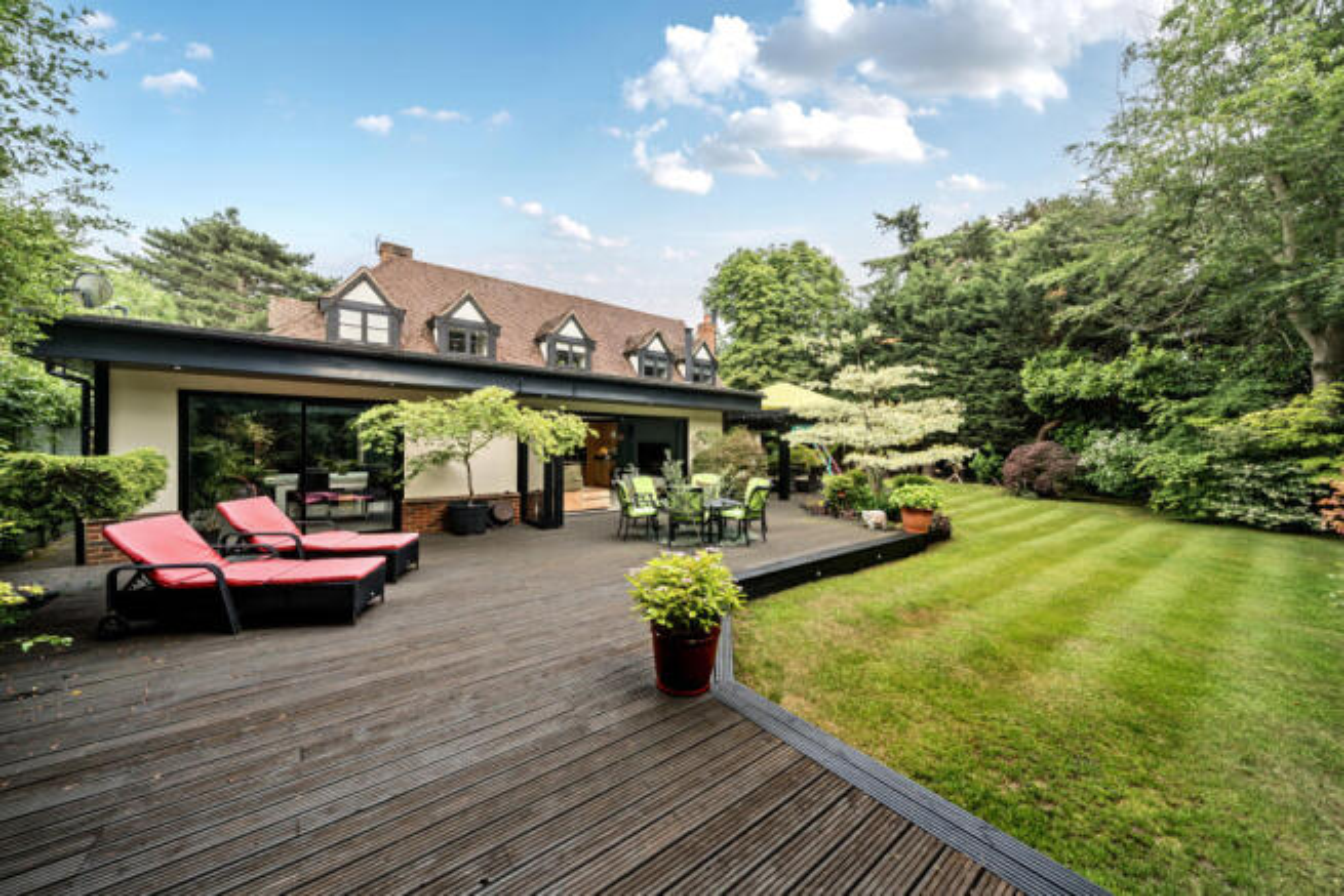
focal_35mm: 12
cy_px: 448
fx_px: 448
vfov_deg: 90.0
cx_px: 672
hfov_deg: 112.6
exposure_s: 1/80
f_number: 8
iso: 400
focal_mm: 12
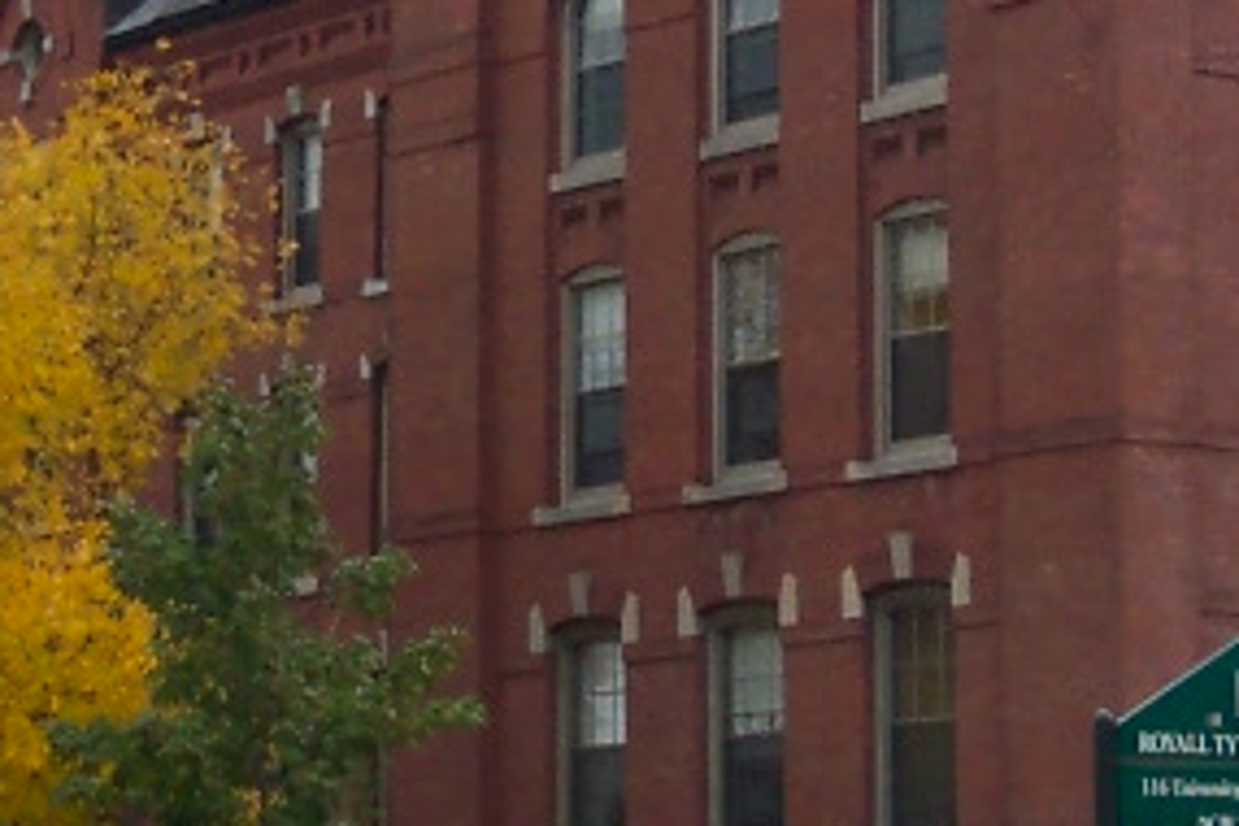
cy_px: 87
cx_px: 978
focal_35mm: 144
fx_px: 4956
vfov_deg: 9.5
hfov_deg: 14.2
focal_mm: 8
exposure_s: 1/700
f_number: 2.8
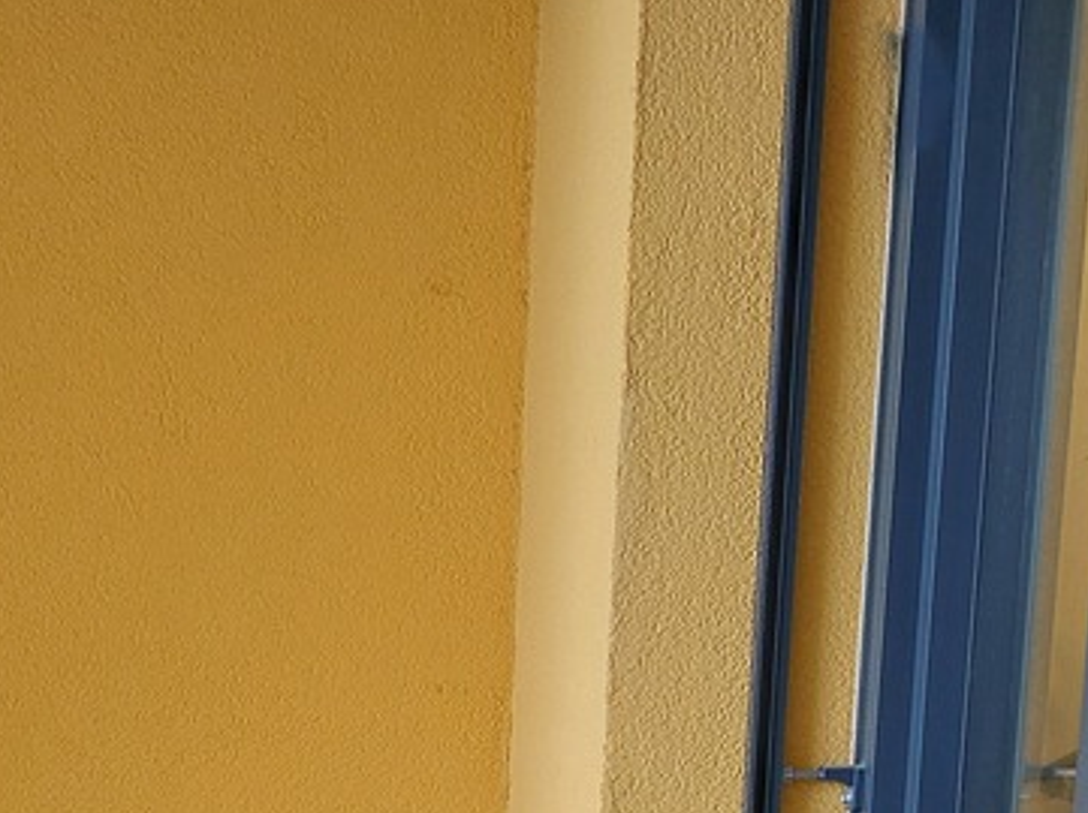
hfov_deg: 26.0
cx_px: 6
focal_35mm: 71
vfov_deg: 19.0
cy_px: 1093
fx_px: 2229
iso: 125
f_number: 1.8
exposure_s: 1/50
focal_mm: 5.23
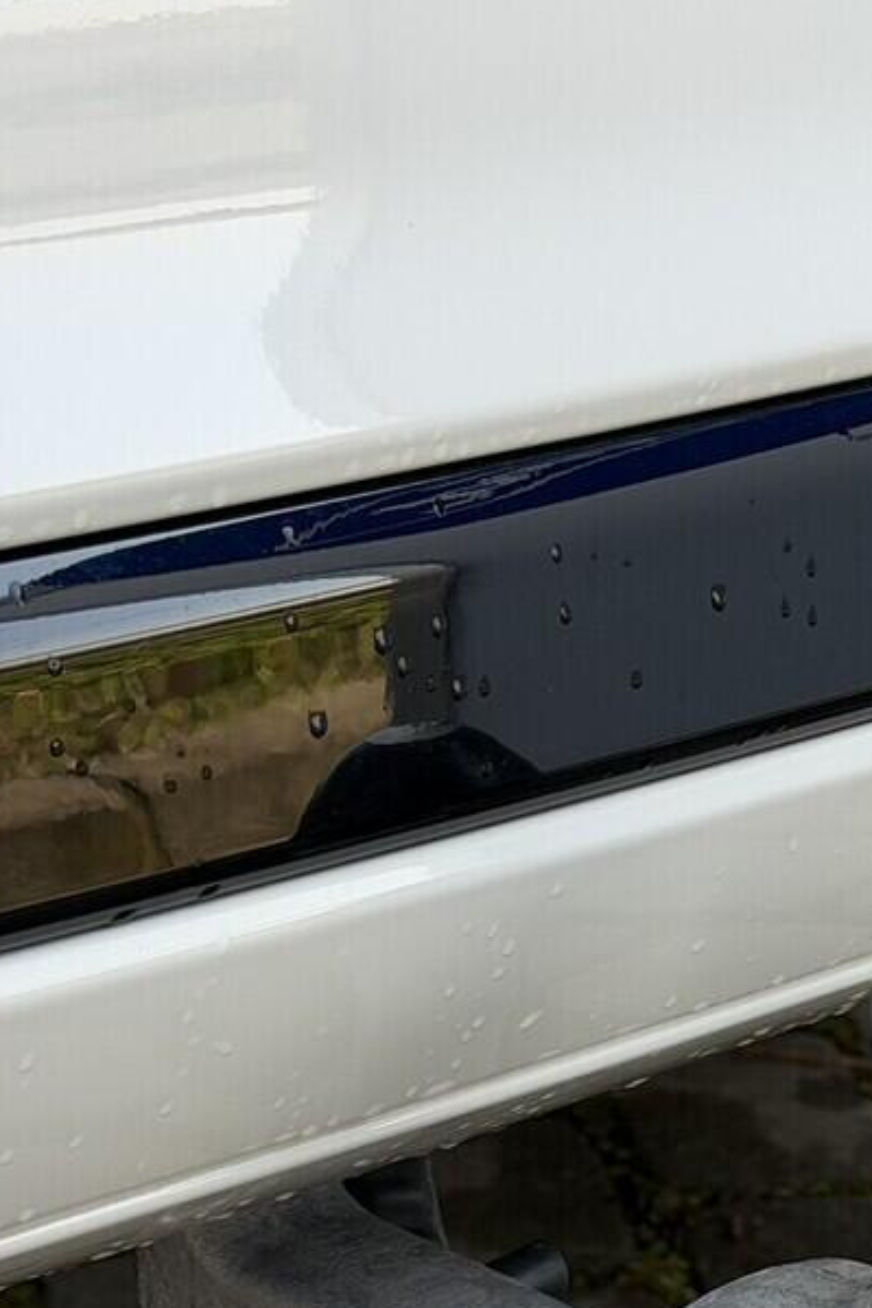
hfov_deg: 11.3
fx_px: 4362
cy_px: 1120
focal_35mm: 120
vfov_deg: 16.9
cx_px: 817
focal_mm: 6.76
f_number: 1.78
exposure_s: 1/538
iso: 64
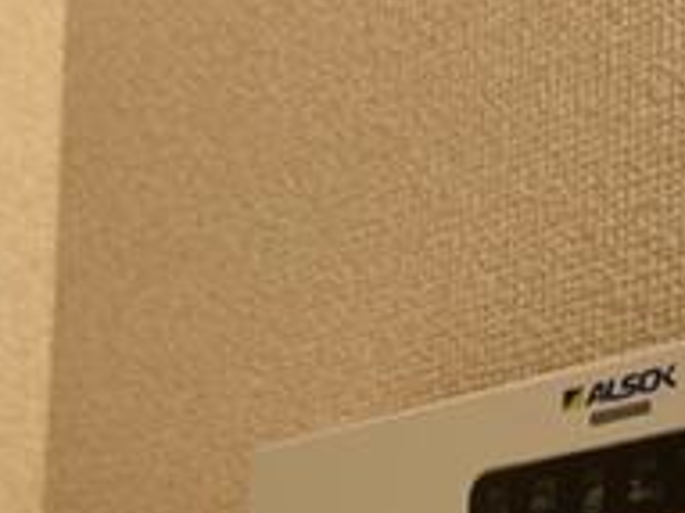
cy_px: 768
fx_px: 1721
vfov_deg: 15.6
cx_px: 656
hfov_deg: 21.8
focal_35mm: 87
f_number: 1.6
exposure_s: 1/122
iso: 64
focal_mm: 5.1
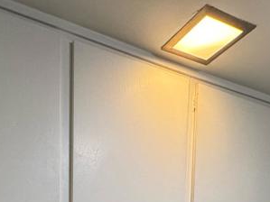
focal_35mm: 48
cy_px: 344
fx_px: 374
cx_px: 76
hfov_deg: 38.9
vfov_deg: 21.8
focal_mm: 2.22
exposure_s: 1/120
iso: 200
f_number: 2.2
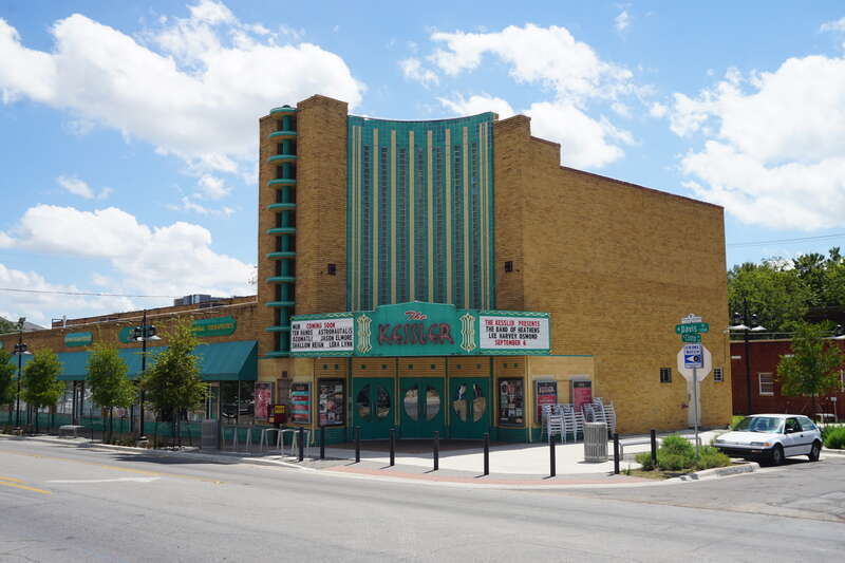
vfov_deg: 36.9
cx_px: 422
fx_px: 845
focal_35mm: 36
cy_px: 282
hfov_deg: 53.1
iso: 100
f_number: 11
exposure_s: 1/125
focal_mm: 24
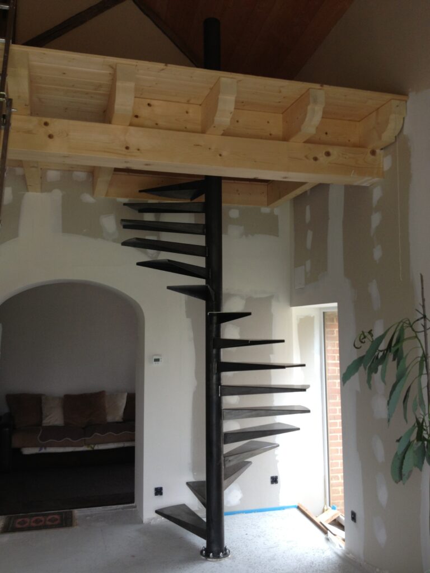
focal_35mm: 35
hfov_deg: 40.7
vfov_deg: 52.6
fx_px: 580
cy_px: 286
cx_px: 215
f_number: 2.4
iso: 64
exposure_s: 1/20
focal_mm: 4.28
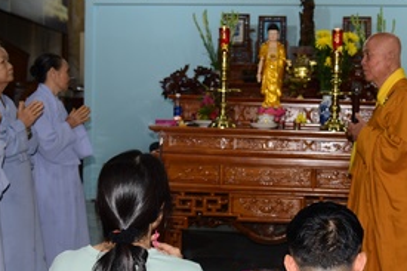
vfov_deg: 19.2
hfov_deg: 28.4
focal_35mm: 71
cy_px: 147
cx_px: 252
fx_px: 802
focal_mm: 30
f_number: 4
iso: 320
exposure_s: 1/60
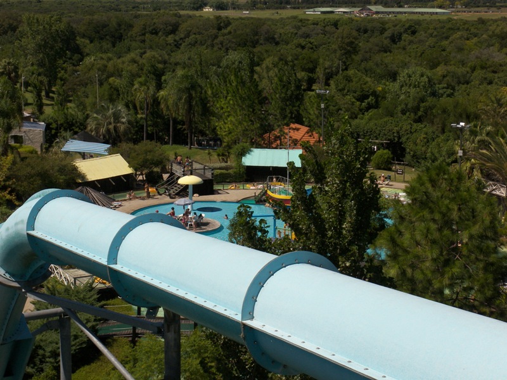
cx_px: 254
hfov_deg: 25.3
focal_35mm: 77
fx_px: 1128
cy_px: 190
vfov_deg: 19.1
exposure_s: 1/1250
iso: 100
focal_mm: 16.2
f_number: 5.6
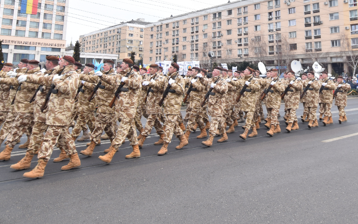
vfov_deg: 36.9
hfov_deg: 59.6
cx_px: 191
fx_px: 312
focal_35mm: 32
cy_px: 23
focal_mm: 10
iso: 160
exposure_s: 1/100
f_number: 6.3
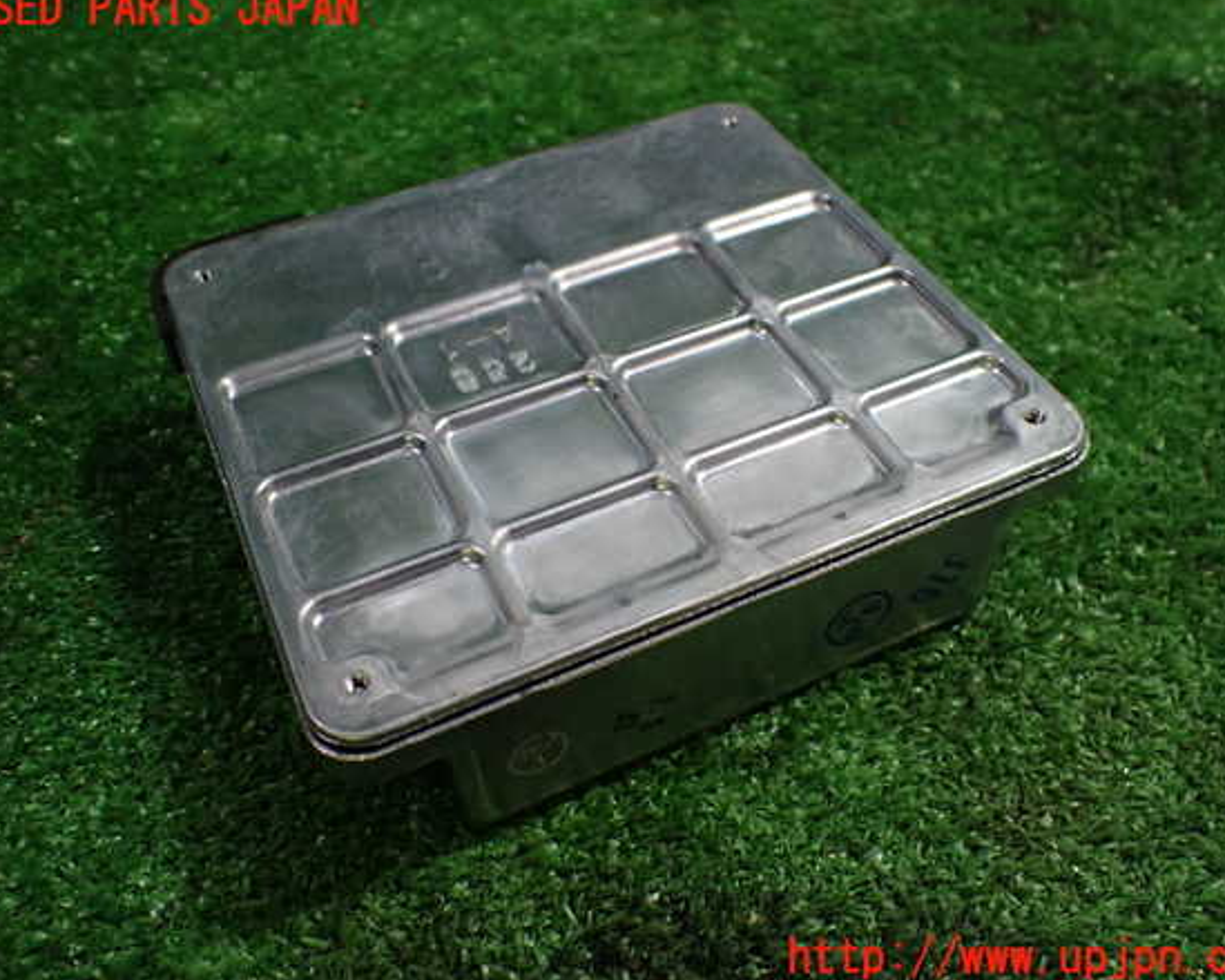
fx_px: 1160
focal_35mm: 32
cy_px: 484
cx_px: 623
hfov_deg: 55.7
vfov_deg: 45.8
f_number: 2.3
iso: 500
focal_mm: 5.4
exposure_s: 1/125
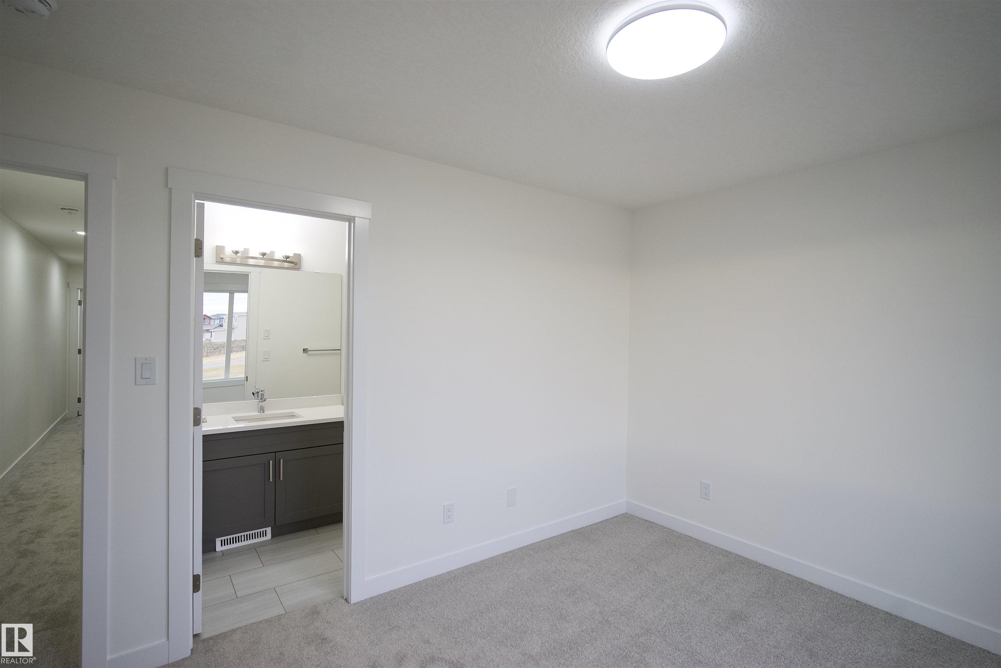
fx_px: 473
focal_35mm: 17
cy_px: 334
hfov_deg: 93.3
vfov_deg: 70.4
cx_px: 500
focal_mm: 17
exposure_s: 1/400
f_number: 2.8
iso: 640
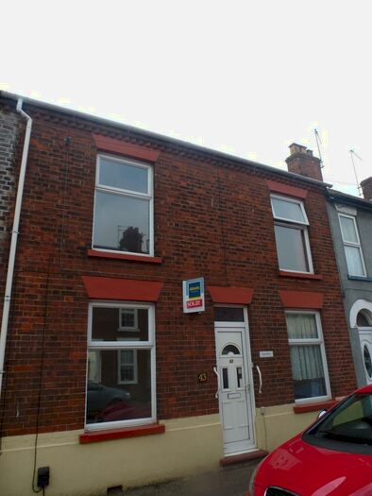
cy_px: 248
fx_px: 344
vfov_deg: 71.6
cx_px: 186
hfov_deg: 56.8
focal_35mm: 24
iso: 100
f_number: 4
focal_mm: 4.3
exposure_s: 1/400
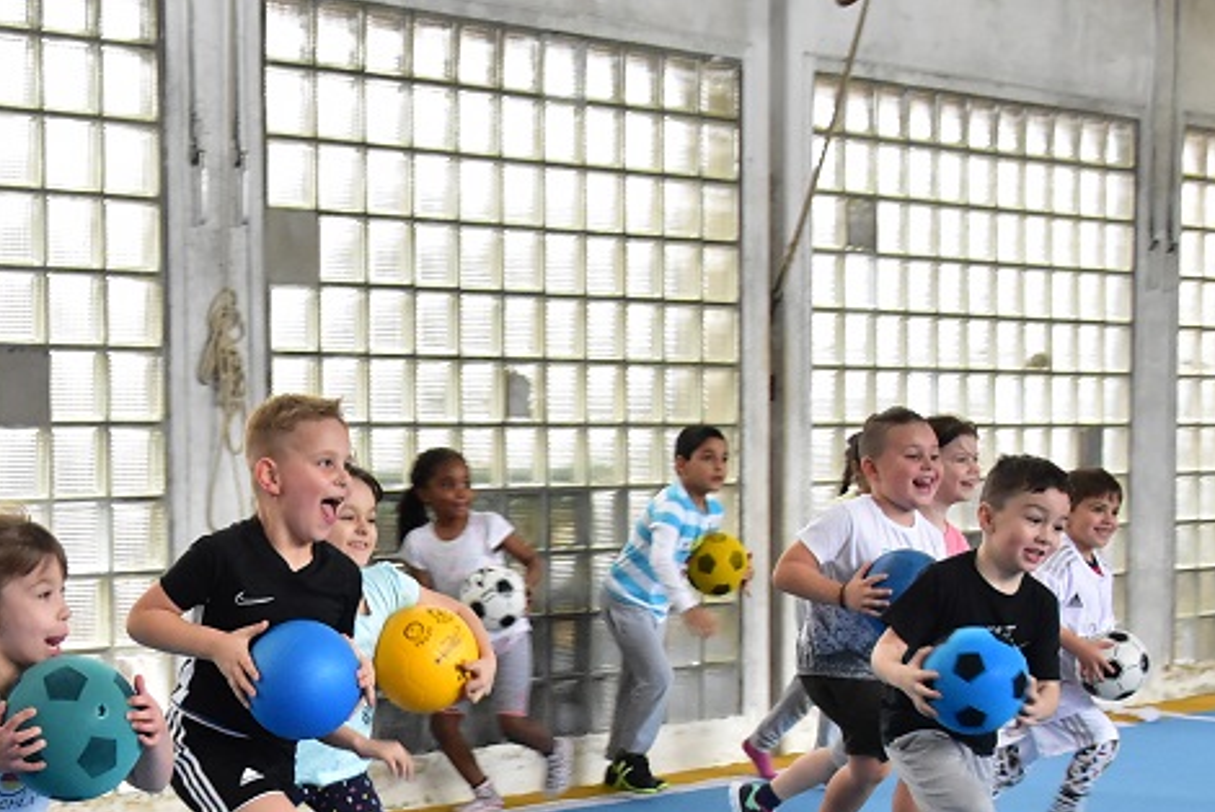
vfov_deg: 16.3
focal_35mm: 83
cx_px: 328
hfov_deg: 24.2
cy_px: 737
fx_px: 2803
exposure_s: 1/160
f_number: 4
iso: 4000
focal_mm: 26
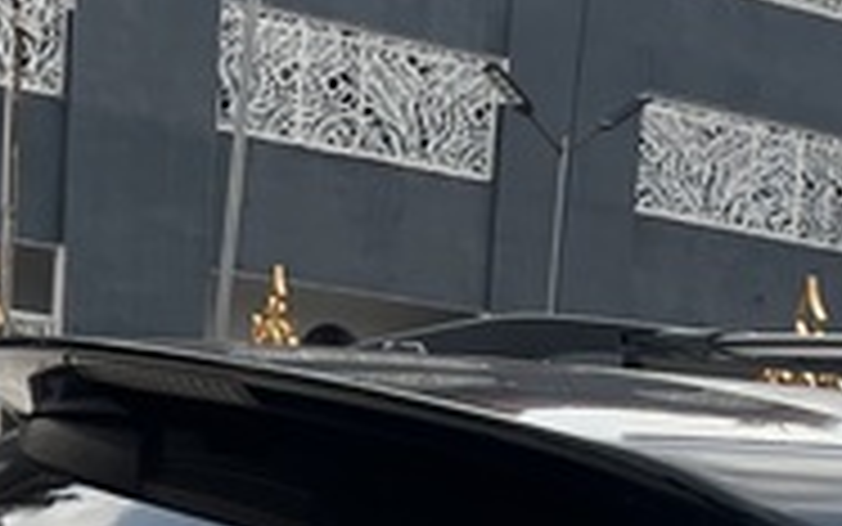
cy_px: 1110
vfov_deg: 10.1
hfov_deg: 16.9
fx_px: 2709
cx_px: 1022
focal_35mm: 118
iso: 50
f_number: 1.5
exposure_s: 1/3968
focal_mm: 5.7
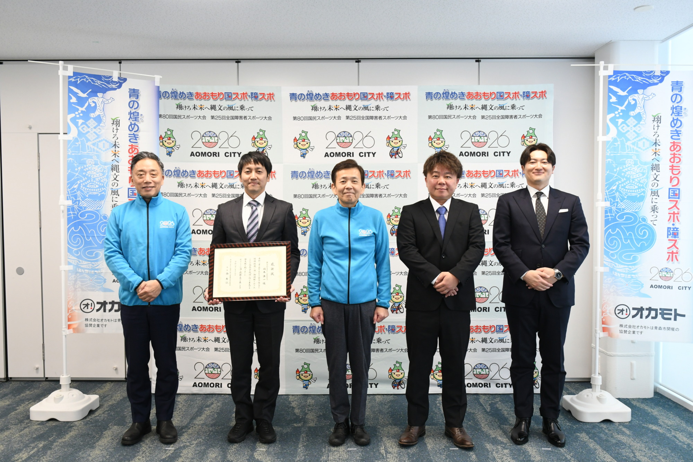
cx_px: 346
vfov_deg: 43.6
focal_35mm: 30
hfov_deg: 61.9
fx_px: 577
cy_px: 231
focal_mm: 20
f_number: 5.6
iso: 1250
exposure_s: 1/125
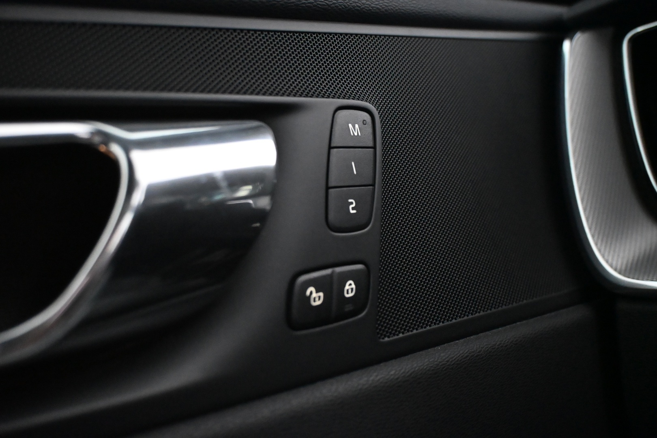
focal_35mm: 34
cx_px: 328
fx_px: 630
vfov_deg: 38.4
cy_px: 219
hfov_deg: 55.1
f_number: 4.2
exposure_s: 1/60
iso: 7200
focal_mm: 23
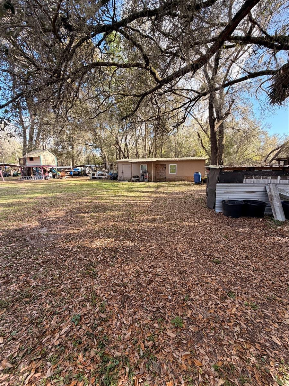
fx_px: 156
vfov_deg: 102.1
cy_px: 193
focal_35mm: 14
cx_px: 144
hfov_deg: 85.7
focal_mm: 2.22
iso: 40
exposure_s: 1/178
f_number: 2.2
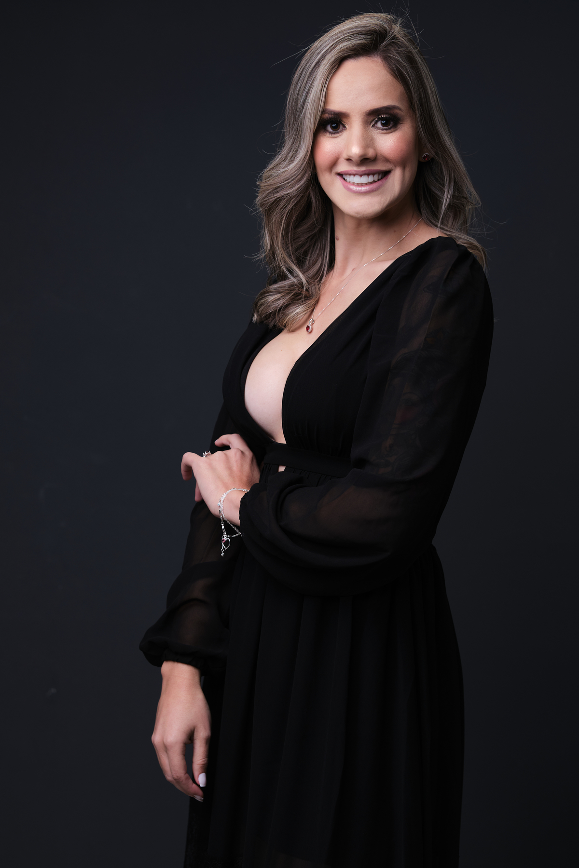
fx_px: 1809
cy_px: 434
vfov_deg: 27.0
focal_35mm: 75
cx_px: 290
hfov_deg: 18.2
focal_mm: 50
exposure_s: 1/125
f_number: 3.6
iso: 160
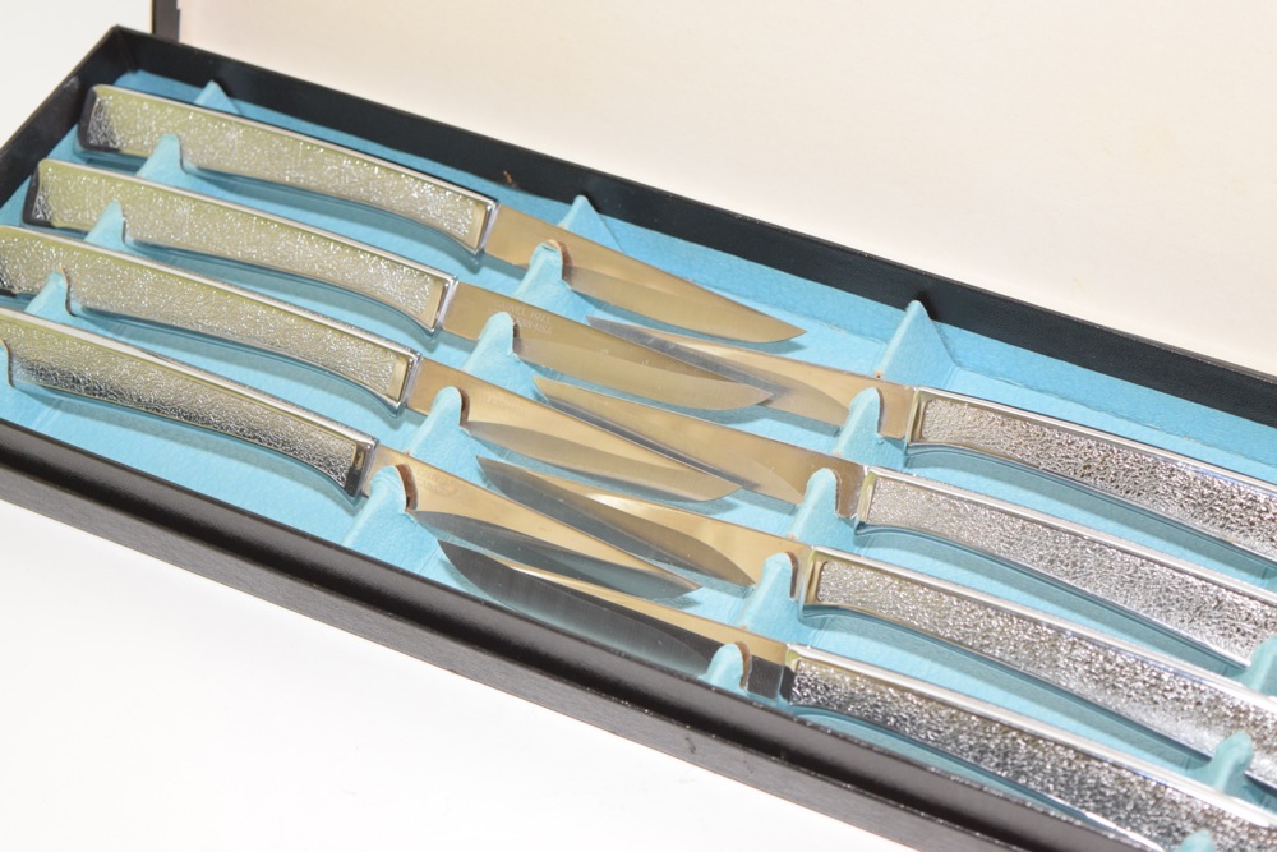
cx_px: 638
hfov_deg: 28.1
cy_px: 426
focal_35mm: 72
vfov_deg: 18.9
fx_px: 2554
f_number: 5.3
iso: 1250
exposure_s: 1/60
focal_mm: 48
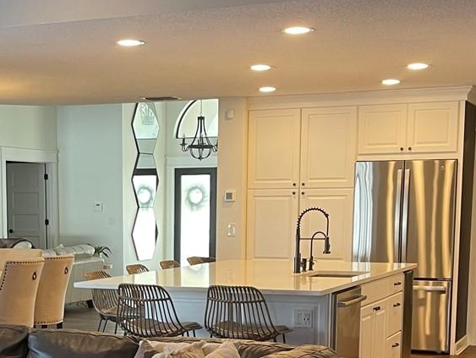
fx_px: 977
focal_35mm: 71
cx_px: 121
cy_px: 336
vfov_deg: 20.3
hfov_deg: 27.0
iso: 100
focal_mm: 5.1
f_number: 1.6
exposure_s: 1/60
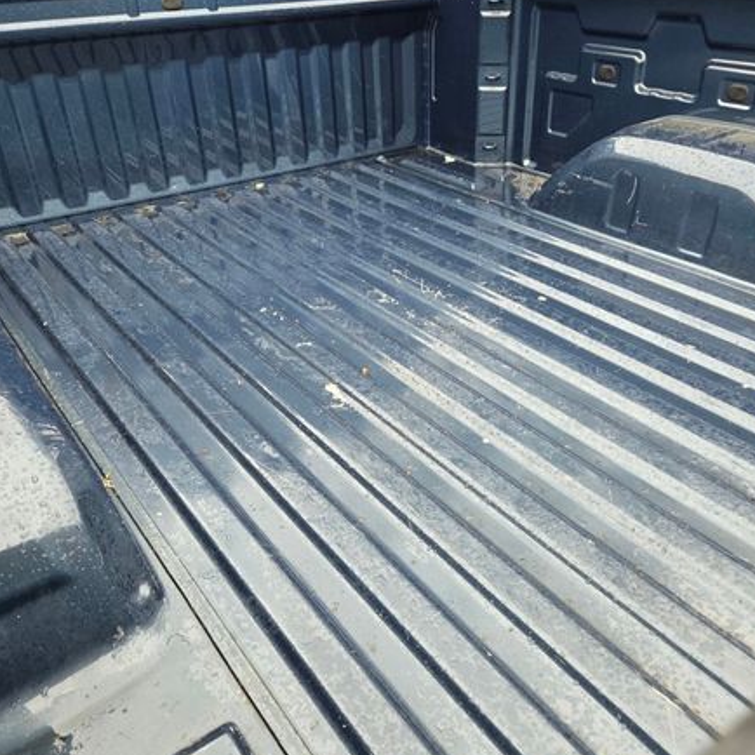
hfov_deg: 54.0
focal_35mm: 30
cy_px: 391
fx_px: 740
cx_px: 412
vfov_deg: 54.0
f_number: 1.8
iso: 125
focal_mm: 5.4
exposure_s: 1/180
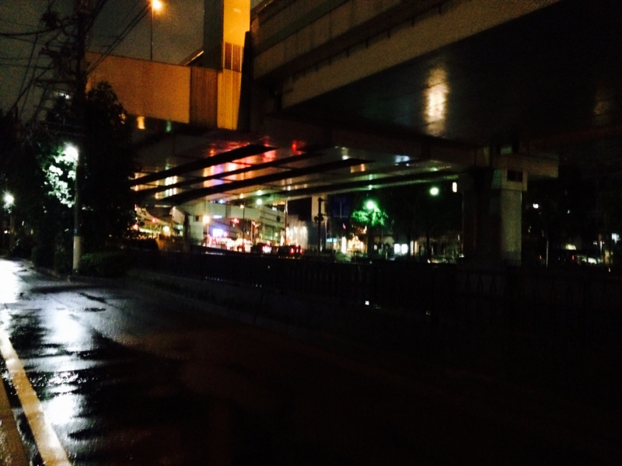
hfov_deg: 61.7
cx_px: 311
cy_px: 233
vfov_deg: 48.2
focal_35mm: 29
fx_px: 521
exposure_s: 1/15
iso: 1600
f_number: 2.2
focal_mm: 4.15
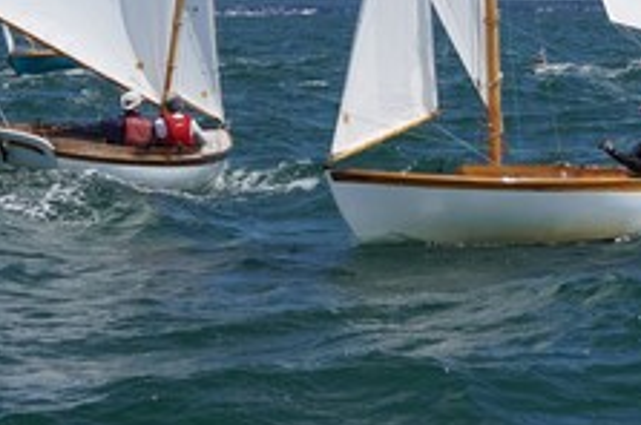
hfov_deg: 14.6
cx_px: 500
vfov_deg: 9.7
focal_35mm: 140
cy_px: -27
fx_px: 2489
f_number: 4.5
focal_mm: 26
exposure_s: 1/1250
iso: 100
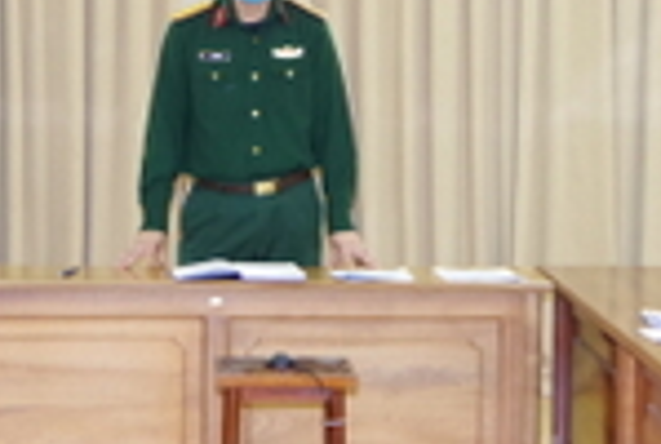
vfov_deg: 9.0
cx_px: 368
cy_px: 178
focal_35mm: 154
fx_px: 2833
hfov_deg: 13.3
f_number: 4.5
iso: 1600
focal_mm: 31
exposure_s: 1/100
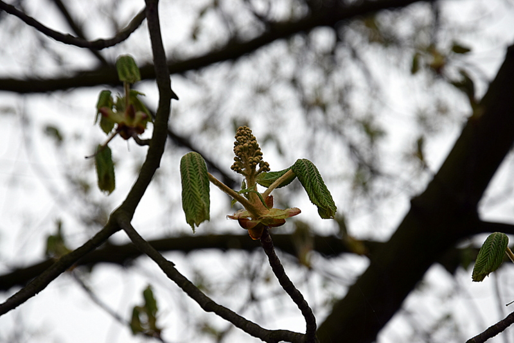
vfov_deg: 8.7
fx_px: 2249
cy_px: 172
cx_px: 257
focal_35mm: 158
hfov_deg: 13.0
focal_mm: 105
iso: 220
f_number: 8
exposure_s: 1/250
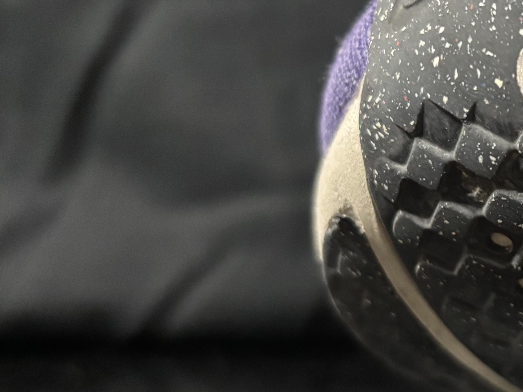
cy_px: 166
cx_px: 632
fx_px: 1194
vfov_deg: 18.7
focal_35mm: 79
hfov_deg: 22.7
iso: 500
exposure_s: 1/30
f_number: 1.6
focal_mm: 5.96
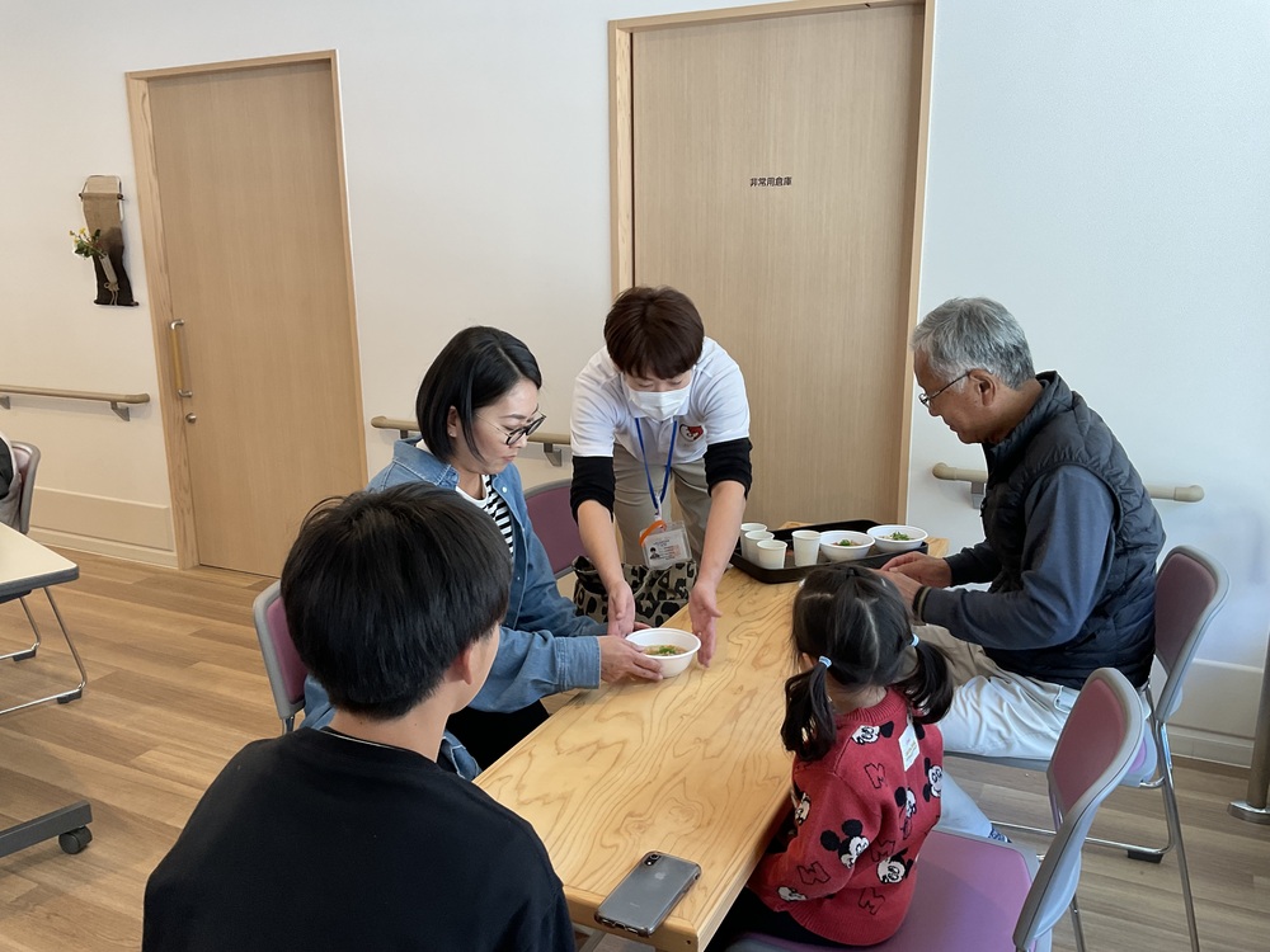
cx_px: 635
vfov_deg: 48.2
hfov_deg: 61.7
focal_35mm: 29
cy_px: 476
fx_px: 1064
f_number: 1.8
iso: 40
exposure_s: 1/50
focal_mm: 3
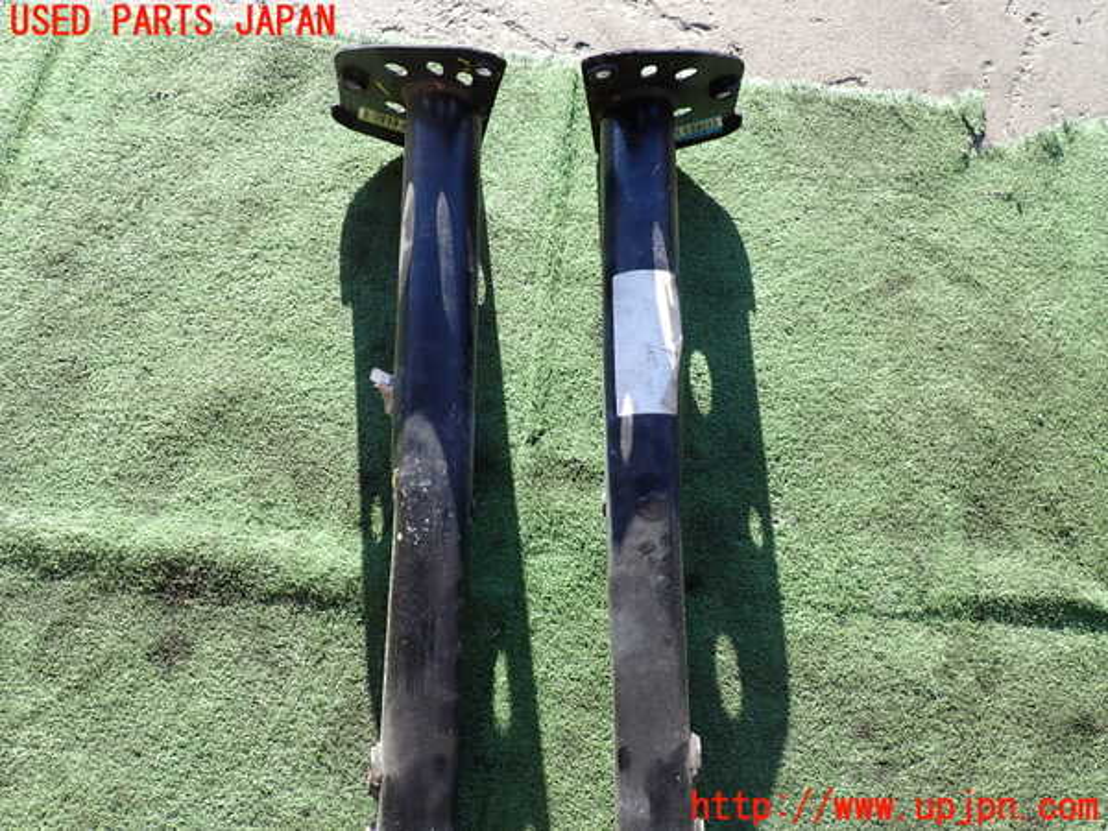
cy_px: 416
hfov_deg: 69.4
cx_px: 554
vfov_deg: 54.9
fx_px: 800
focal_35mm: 25
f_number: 2.8
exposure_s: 1/200
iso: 100
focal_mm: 4.5
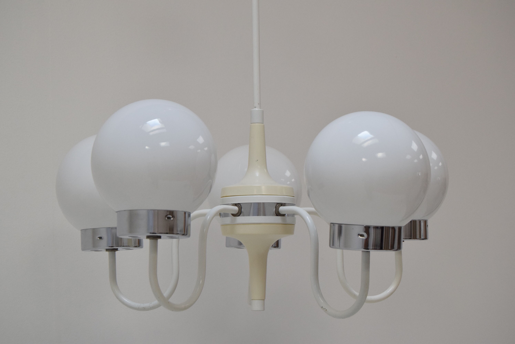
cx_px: 258
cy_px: 172
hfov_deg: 29.2
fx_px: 988
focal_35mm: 69
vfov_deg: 19.8
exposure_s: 1/250
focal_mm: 46
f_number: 8
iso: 1600
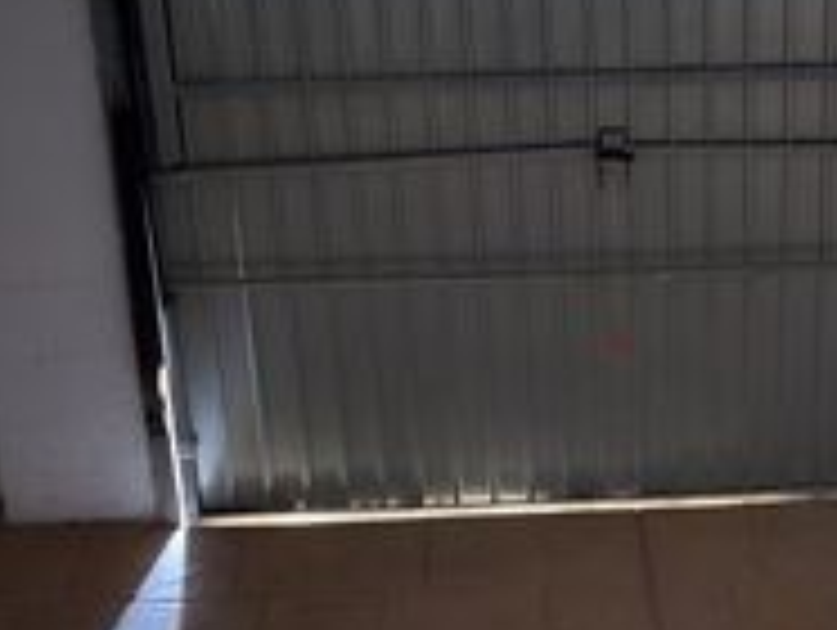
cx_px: 709
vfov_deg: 16.7
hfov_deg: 22.1
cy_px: 621
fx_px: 2106
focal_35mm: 87
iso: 3200
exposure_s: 1/7.68
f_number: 1.7
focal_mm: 6.3
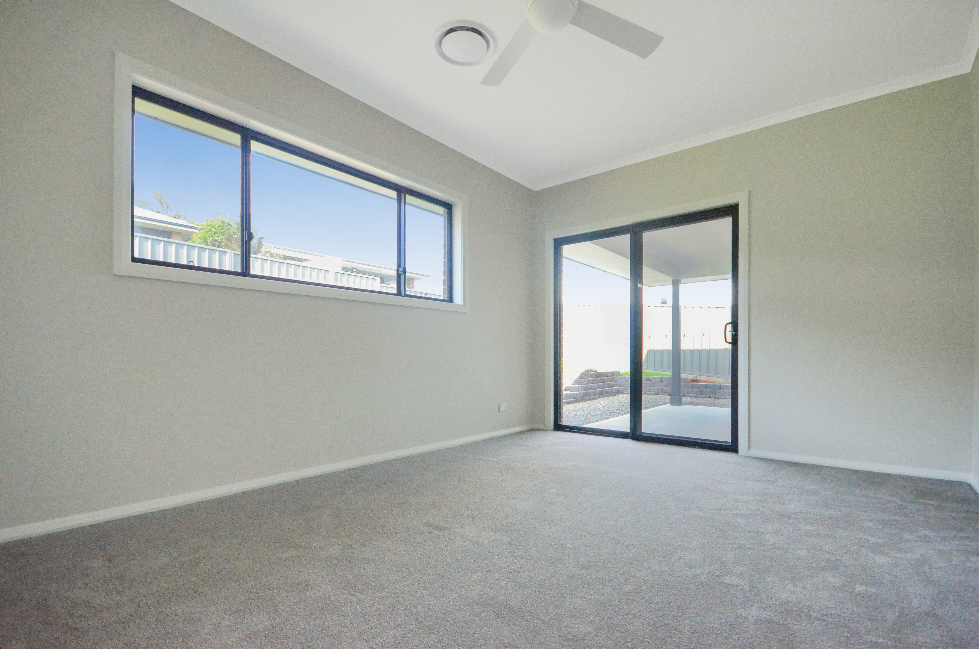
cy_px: 324
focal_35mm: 15
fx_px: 407
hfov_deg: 100.5
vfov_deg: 77.1
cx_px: 490
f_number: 5.6
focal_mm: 10
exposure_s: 1/800
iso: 4000
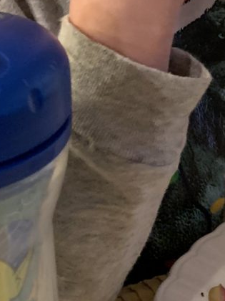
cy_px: -31
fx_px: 823
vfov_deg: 19.7
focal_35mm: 95
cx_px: 184
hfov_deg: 15.5
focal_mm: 4.25
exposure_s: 1/30
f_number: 1.8
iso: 640
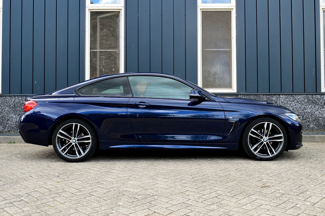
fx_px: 311
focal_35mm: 34
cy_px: 108
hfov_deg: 55.1
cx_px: 162
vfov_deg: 38.4
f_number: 9
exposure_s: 1/100
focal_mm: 23
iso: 400
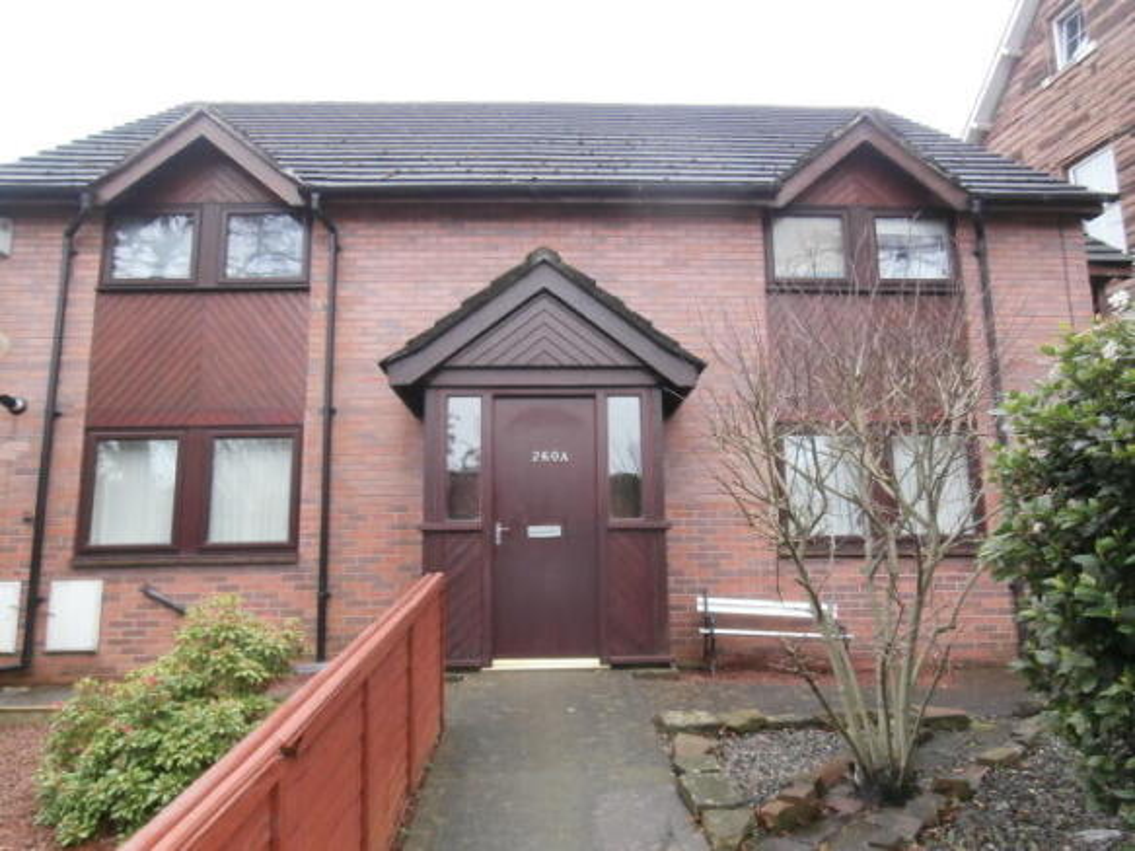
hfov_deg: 71.6
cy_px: 426
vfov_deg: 56.8
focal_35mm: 24
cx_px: 568
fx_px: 787
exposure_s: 1/60
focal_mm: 4.2
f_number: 3
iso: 160
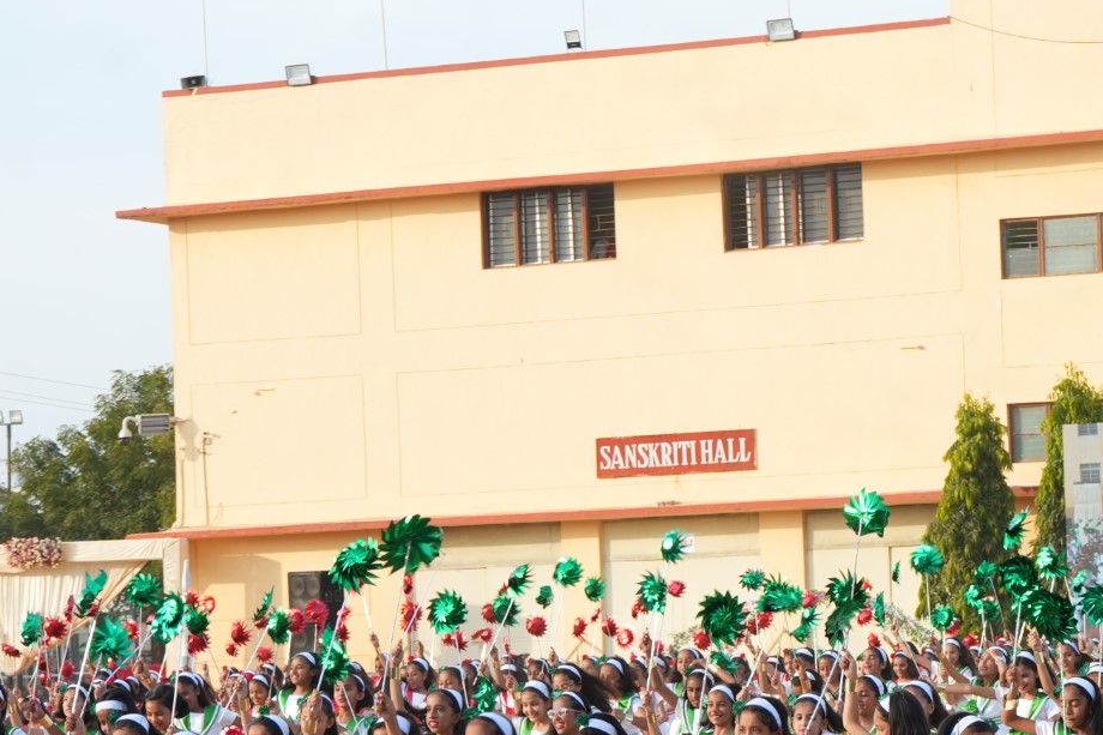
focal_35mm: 155
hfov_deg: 13.2
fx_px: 4748
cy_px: 614
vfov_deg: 8.8
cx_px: 884
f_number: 8
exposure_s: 1/160
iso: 200
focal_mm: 59
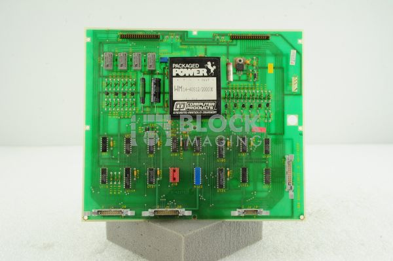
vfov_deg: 28.0
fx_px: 524
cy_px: 130
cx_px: 196
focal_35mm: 48
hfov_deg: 41.1
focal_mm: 48
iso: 1600
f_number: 11
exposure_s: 1/125
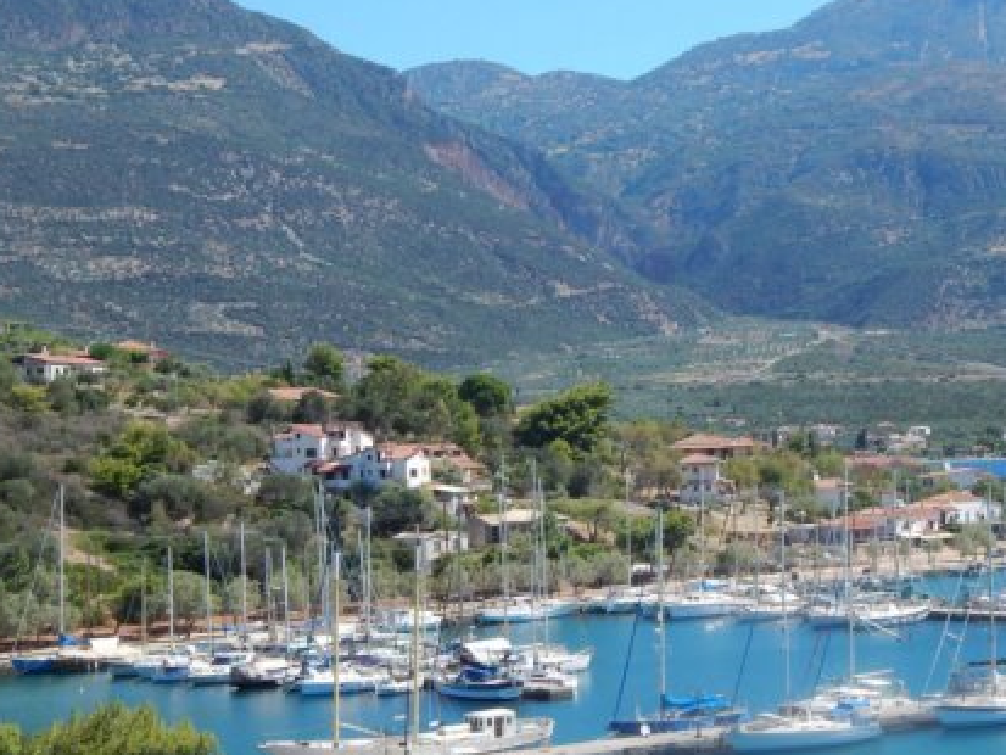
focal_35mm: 83
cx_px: 748
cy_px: 496
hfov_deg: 23.3
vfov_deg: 17.7
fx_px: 2413
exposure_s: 1/1000
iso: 125
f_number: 3.7
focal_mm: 8.6
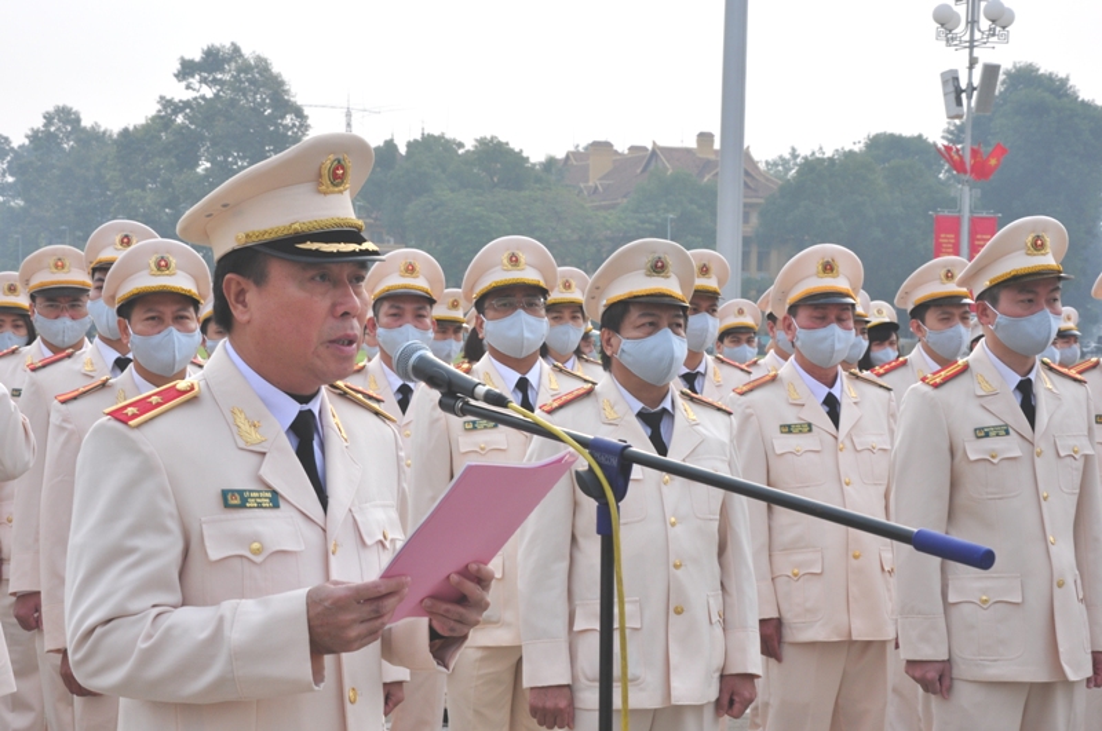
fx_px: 2201
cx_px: 551
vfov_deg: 18.9
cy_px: 366
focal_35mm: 72
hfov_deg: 28.1
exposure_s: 1/125
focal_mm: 48
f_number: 11
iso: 250
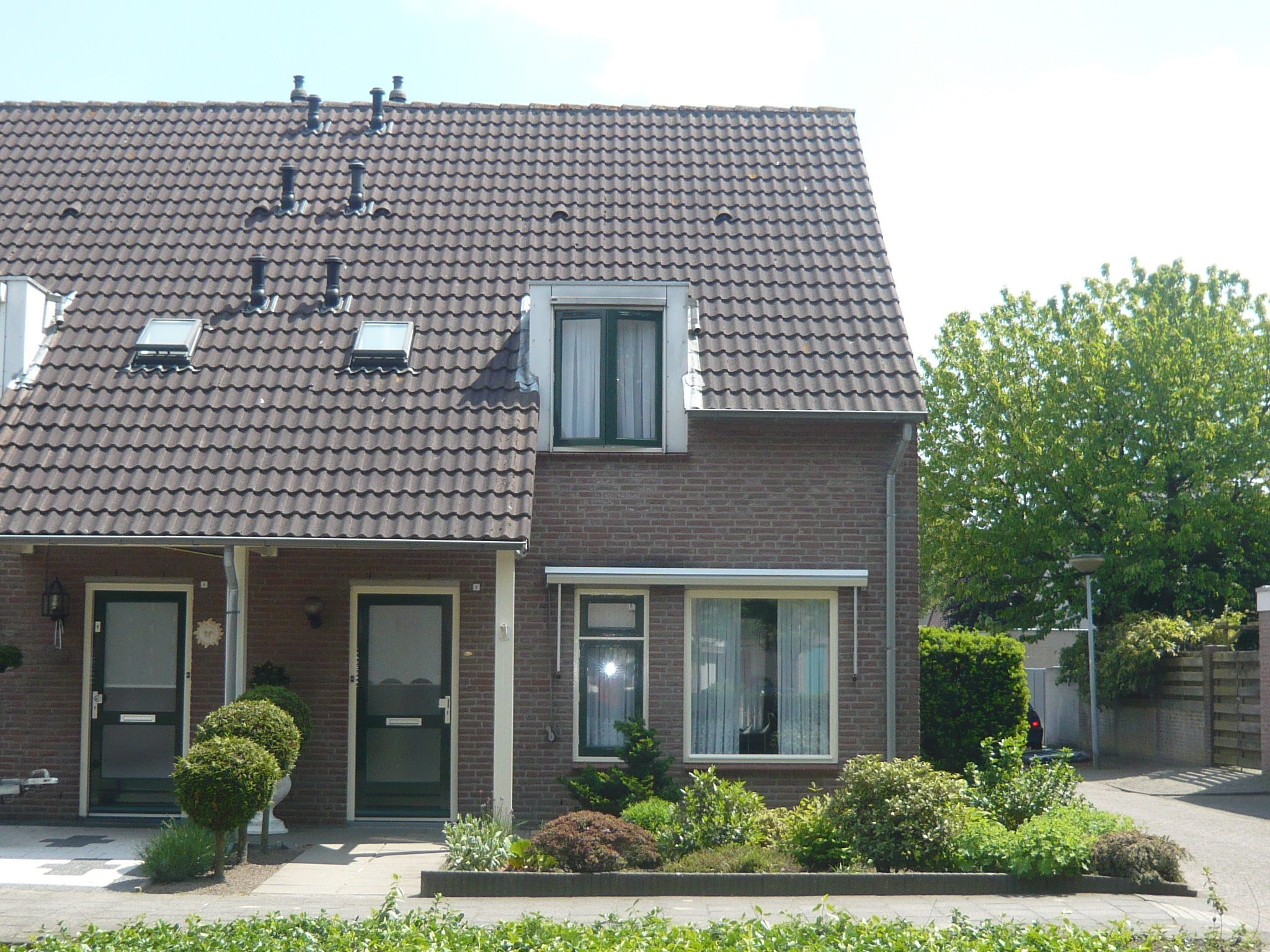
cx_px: 635
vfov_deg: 30.3
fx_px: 1761
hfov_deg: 39.7
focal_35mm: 48
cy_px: 476
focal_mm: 5.2
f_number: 3
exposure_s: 1/640
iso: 100
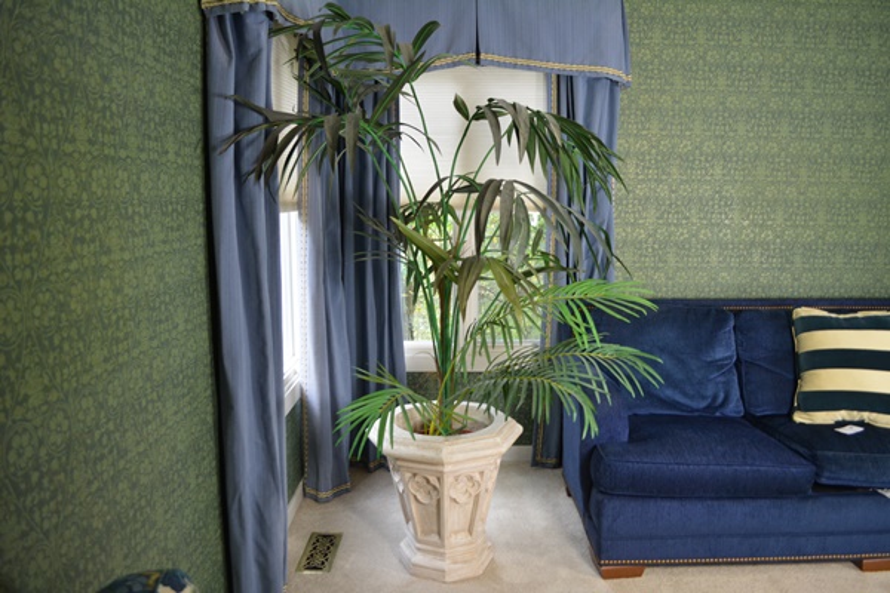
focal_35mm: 27
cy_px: 296
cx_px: 445
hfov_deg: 67.4
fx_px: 667
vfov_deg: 47.9
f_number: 3.5
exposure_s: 1/30
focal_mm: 18
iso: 800
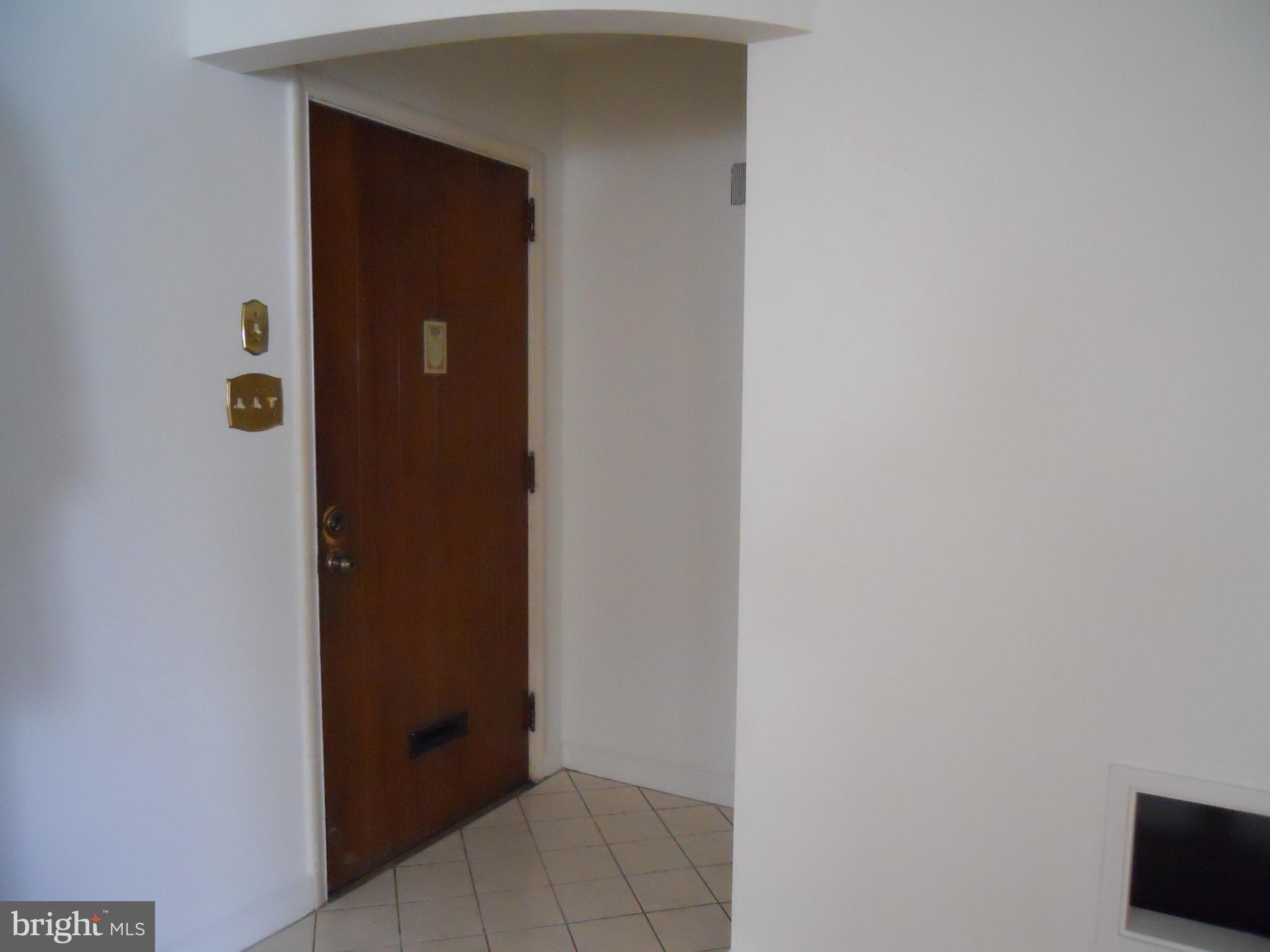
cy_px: 476
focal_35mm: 28
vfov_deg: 49.7
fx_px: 1027
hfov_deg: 63.4
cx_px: 635
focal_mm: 5
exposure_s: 1/100
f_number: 2.7
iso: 800
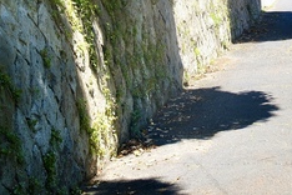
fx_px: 1038
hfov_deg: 15.9
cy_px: -88
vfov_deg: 10.4
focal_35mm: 128
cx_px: 240
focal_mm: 25.7
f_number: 4
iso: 160
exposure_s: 1/220
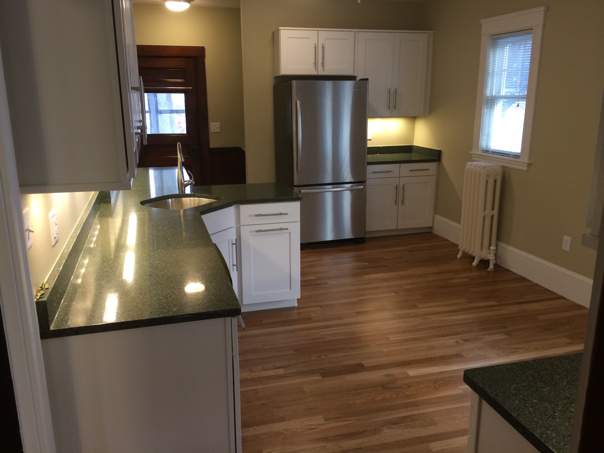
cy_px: 226
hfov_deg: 60.0
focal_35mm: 30
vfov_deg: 46.8
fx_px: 523
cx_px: 302
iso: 125
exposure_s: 1/30
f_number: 2.2
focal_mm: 4.12
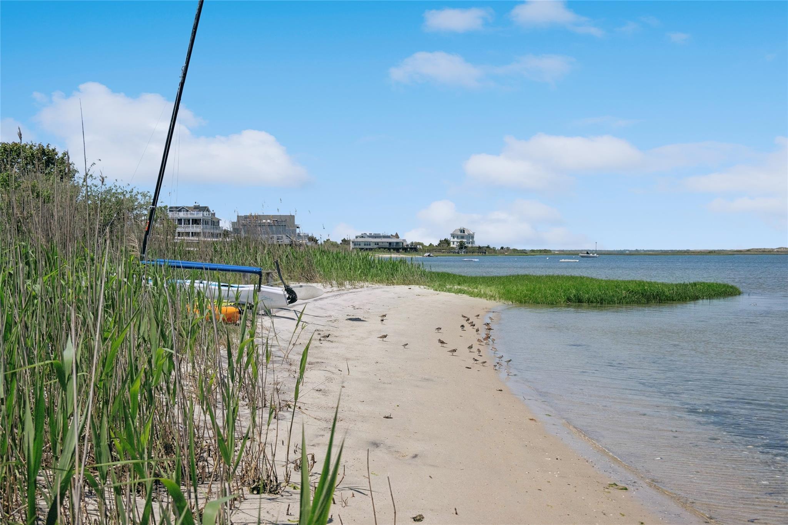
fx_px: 941
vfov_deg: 31.2
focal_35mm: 43
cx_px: 394
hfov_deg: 45.4
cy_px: 262
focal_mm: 43
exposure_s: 1/8000
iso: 400
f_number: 8
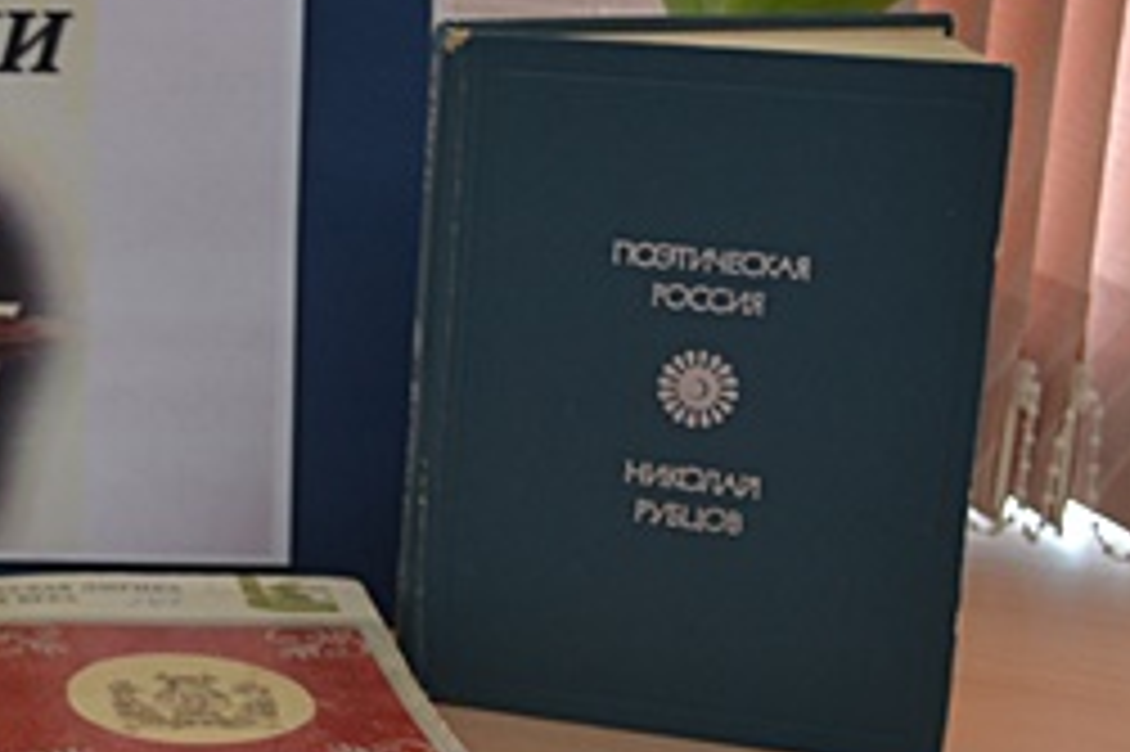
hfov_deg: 17.7
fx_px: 3427
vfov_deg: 12.4
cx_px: -270
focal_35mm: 109
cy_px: 657
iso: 400
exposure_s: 1/20
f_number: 4.5
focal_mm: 29
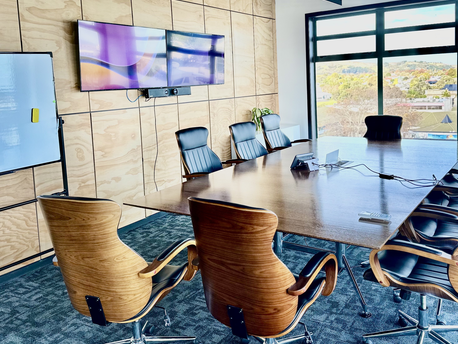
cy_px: 120
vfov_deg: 42.5
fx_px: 437
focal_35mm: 33
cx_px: 245
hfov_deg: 55.3
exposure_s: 1/146
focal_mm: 6.86
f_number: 1.78
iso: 125
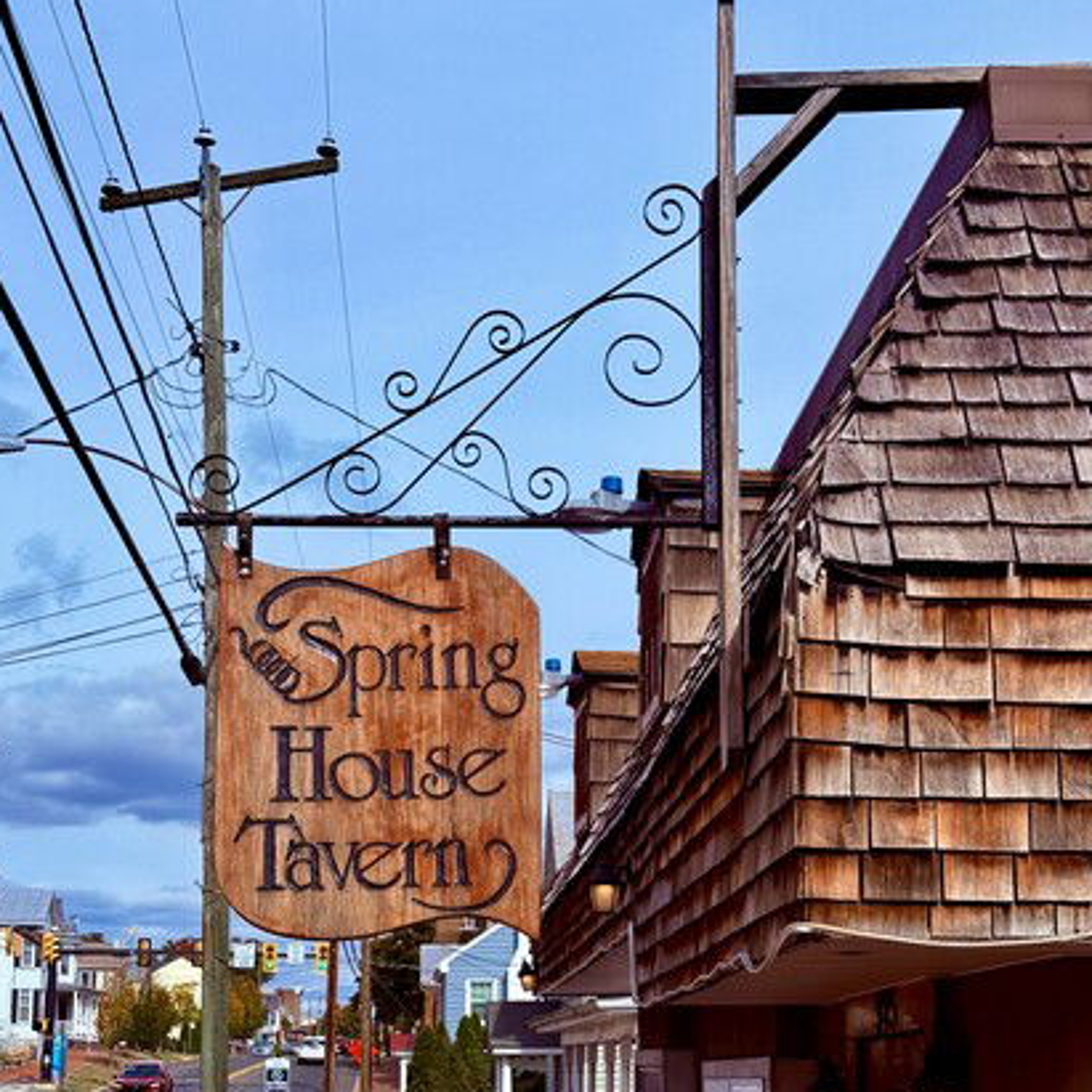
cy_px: 789
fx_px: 2213
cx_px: 545
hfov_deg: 27.7
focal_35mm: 62
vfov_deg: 27.4
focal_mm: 6.76
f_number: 1.78
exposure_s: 1/7143
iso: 64
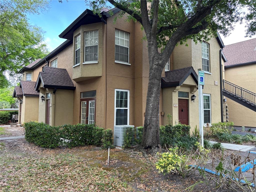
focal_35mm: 26
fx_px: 192
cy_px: 96
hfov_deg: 67.3
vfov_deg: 53.1
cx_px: 128
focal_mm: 5.96
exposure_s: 1/180
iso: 50
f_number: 1.6
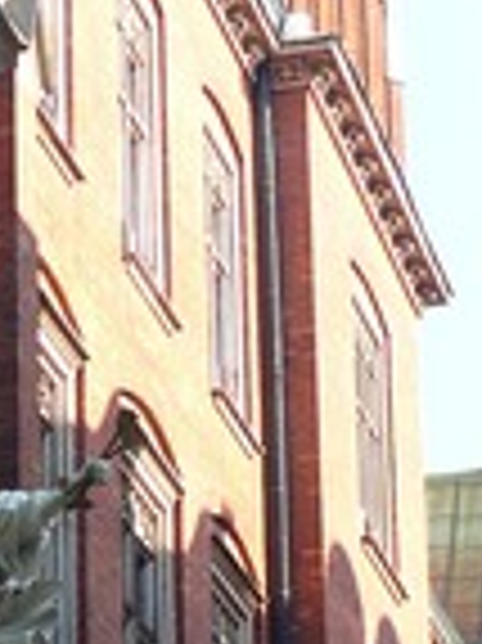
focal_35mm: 183
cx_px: -324
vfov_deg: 10.5
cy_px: 892
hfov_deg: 7.9
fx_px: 3403
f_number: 2.8
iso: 100
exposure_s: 1/80
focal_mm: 7.4
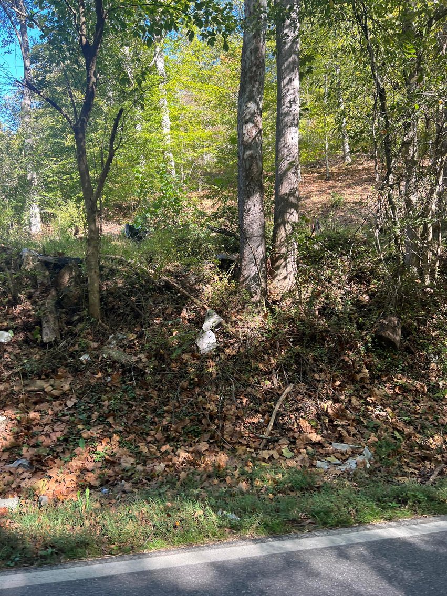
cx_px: 224
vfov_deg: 67.3
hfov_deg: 53.1
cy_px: 298
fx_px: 448
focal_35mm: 26
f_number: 1.5
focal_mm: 5.7
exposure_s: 1/144
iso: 32
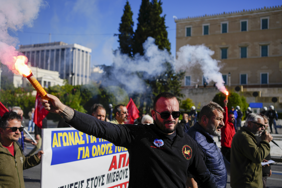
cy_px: 94
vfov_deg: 35.1
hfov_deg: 50.7
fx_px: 298
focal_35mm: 38
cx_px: 136
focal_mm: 35
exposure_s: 1/4000
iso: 100
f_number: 3.2
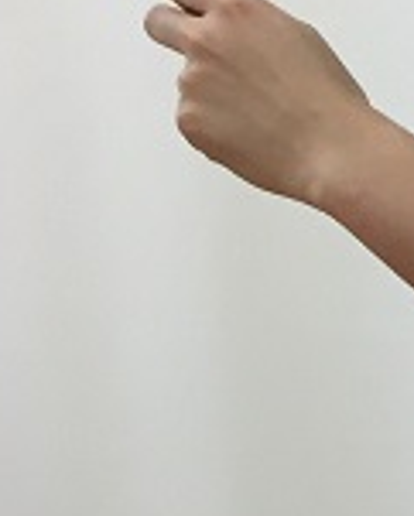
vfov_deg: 9.9
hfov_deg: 7.6
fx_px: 2815
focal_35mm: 184
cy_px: 950
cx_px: 1138
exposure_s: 1/30
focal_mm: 4.15
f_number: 2.2
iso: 40
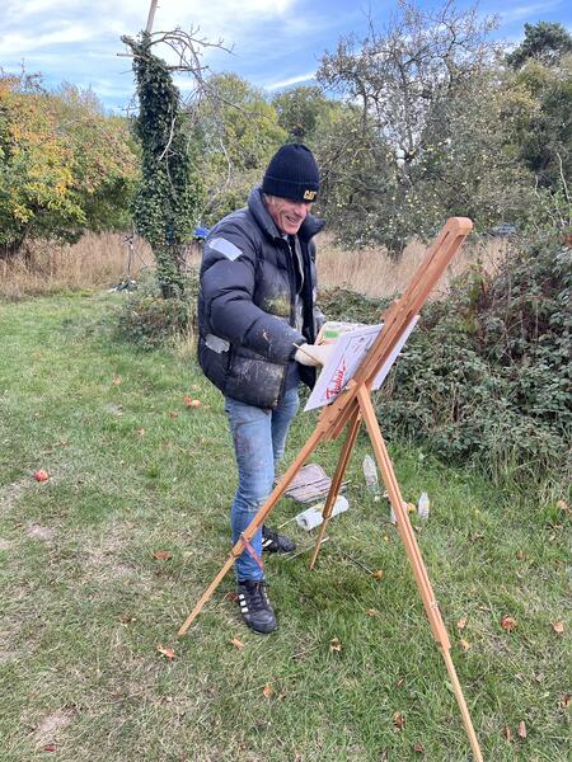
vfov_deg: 67.3
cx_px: 286
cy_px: 381
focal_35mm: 26
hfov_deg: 53.1
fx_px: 573
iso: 50
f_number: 1.6
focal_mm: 5.1
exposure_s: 1/172
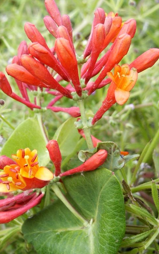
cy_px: 126
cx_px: 70
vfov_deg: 24.1
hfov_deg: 15.2
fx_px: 596
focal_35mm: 86
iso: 64
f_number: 3.6
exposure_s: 1/125
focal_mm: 15.54
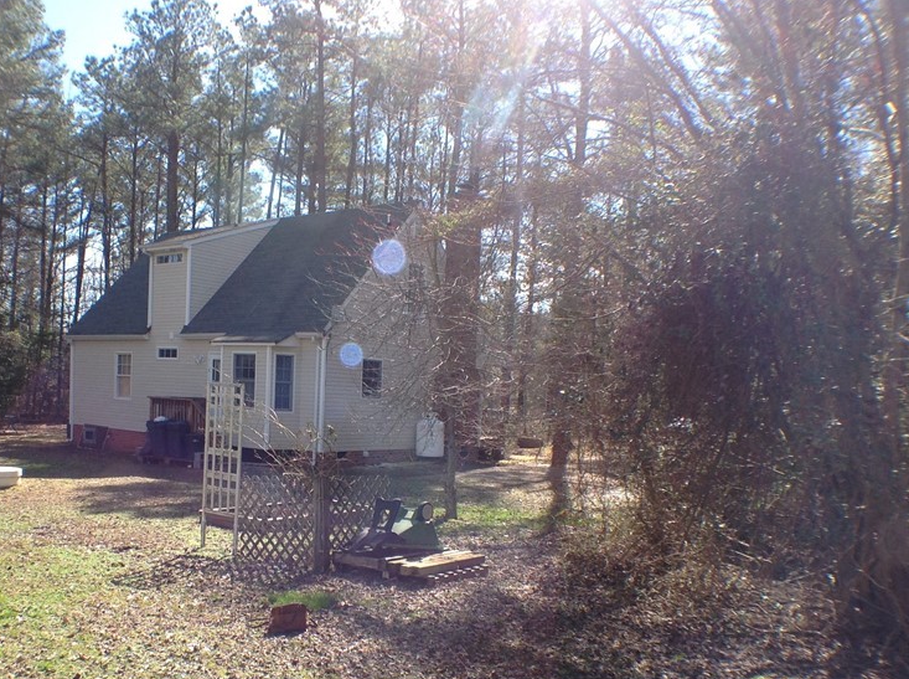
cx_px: 305
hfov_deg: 38.5
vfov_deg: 29.4
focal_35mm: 49
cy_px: 453
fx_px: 1284
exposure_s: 1/672
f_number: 2.4
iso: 50
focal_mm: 4.28
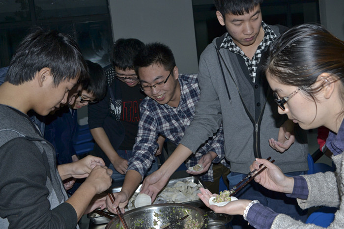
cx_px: 172
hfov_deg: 49.6
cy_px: 114
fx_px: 372
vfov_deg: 34.2
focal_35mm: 39
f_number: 7.1
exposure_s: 1/125
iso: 800
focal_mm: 26
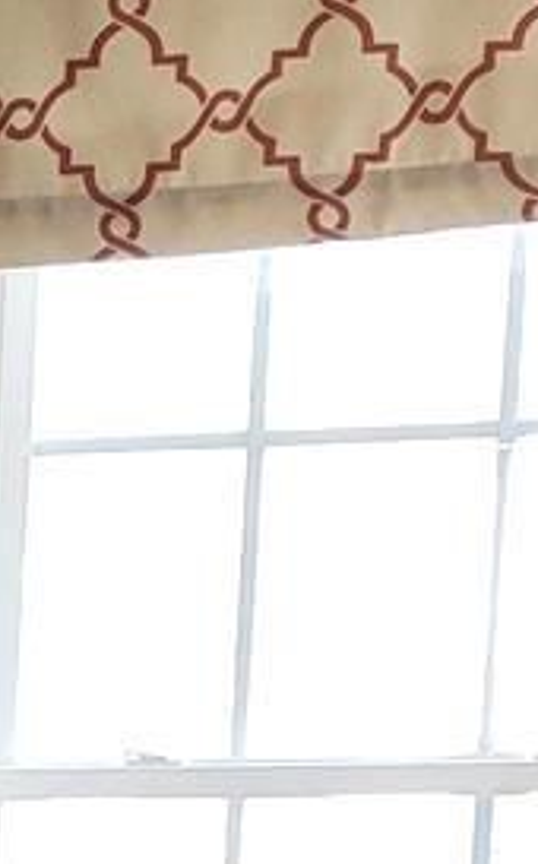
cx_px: -1475
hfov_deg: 5.6
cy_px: 1769
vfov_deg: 9.4
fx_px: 4869
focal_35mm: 207
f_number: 2.4
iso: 100
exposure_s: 1/60
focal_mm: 4.3
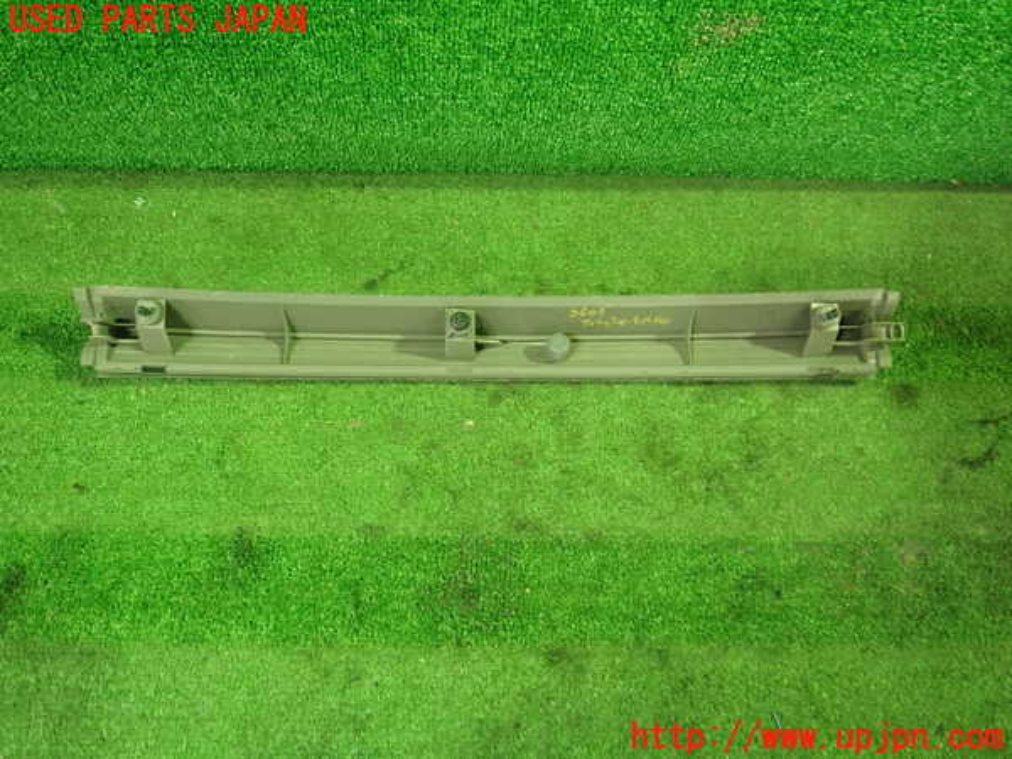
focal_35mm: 30
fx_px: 877
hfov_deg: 60.0
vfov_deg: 46.8
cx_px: 506
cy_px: 380
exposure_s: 1/40
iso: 800
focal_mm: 5.5
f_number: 2.3
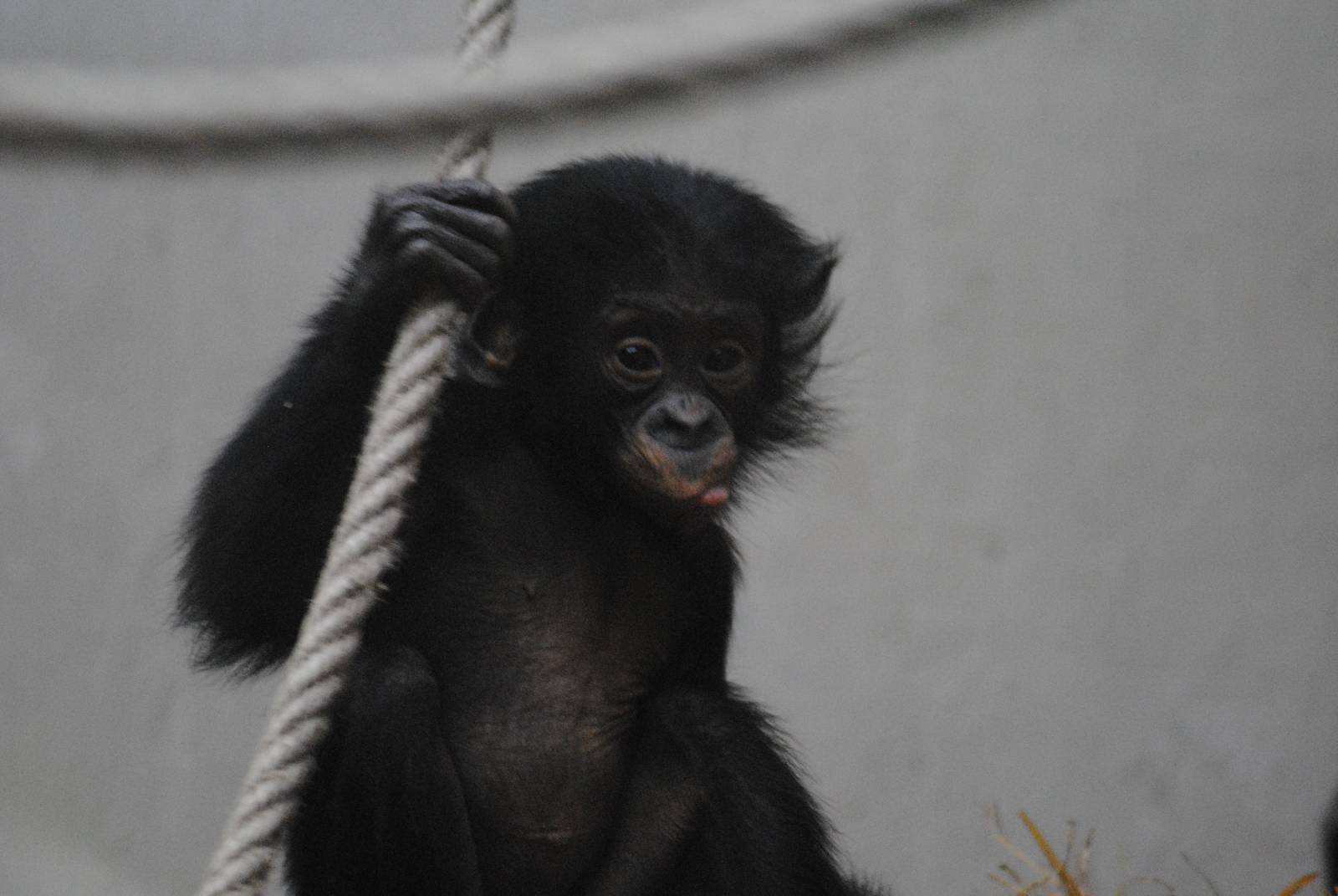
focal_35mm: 450
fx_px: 16745
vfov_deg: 3.1
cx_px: 669
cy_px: 448
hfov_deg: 4.6
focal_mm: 300
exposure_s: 1/60
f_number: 5.6
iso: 1600
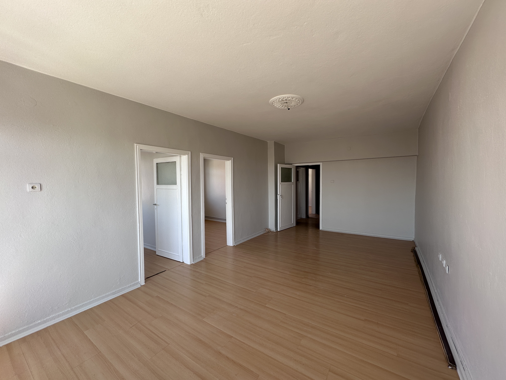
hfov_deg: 102.1
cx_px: 253
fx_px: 205
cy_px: 190
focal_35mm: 14
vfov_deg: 85.7
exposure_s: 1/99
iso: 40
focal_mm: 2.22
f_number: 2.2
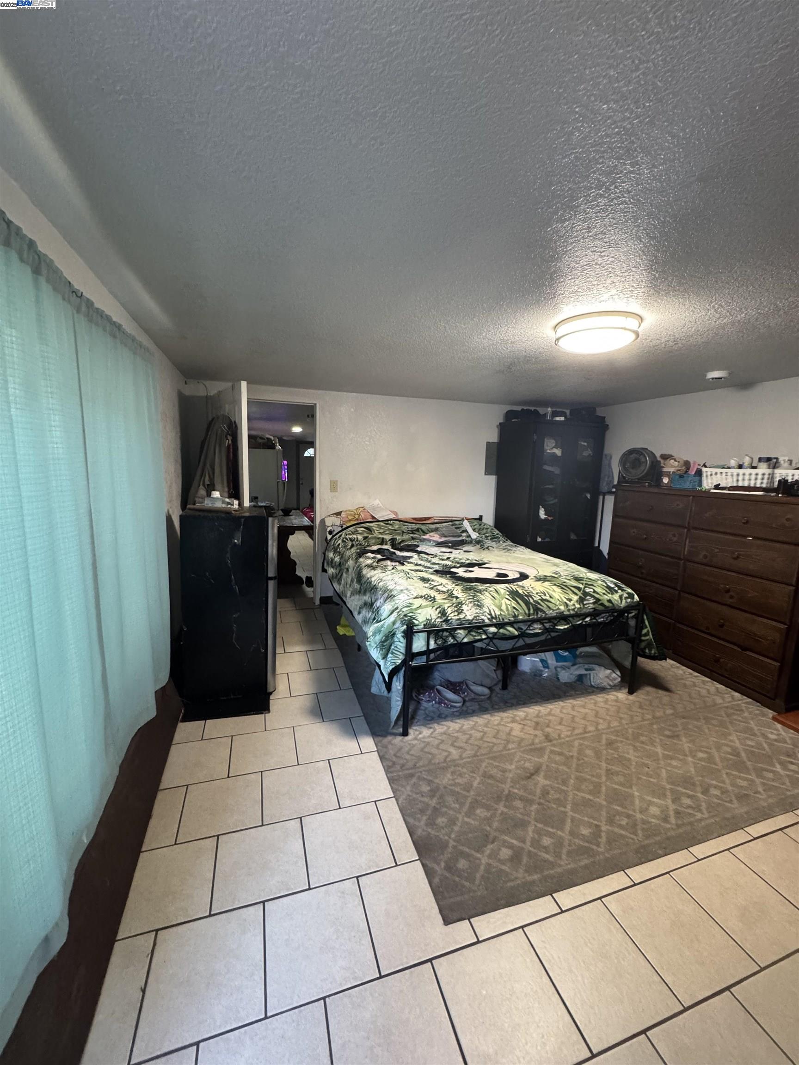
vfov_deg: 102.1
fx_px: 431
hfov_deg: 85.7
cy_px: 532
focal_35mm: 14
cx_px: 400
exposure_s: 1/60
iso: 640
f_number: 2.2
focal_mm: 2.22
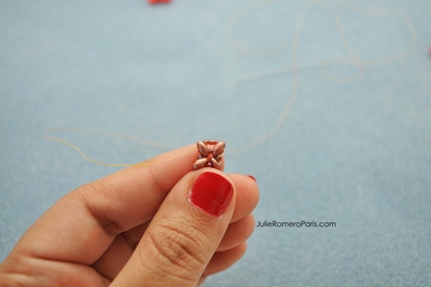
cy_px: 144
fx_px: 520
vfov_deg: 30.8
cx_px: 216
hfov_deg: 45.0
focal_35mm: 44
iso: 400
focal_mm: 29
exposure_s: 1/125
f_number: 5.6
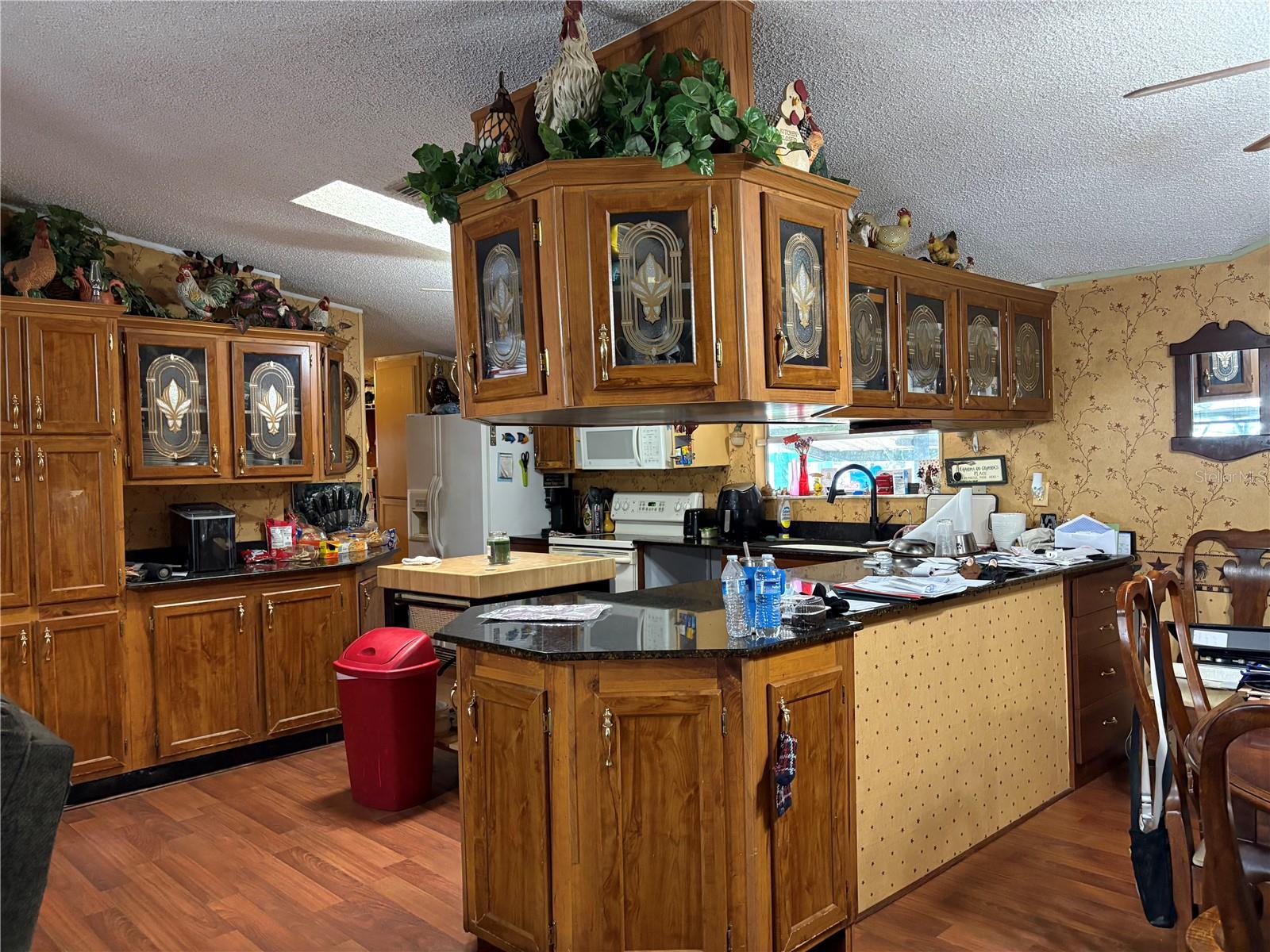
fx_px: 954
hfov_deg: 67.3
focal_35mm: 26
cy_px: 476
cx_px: 635
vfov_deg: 53.1
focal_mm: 5.96
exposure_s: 1/40
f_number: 1.6
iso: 400
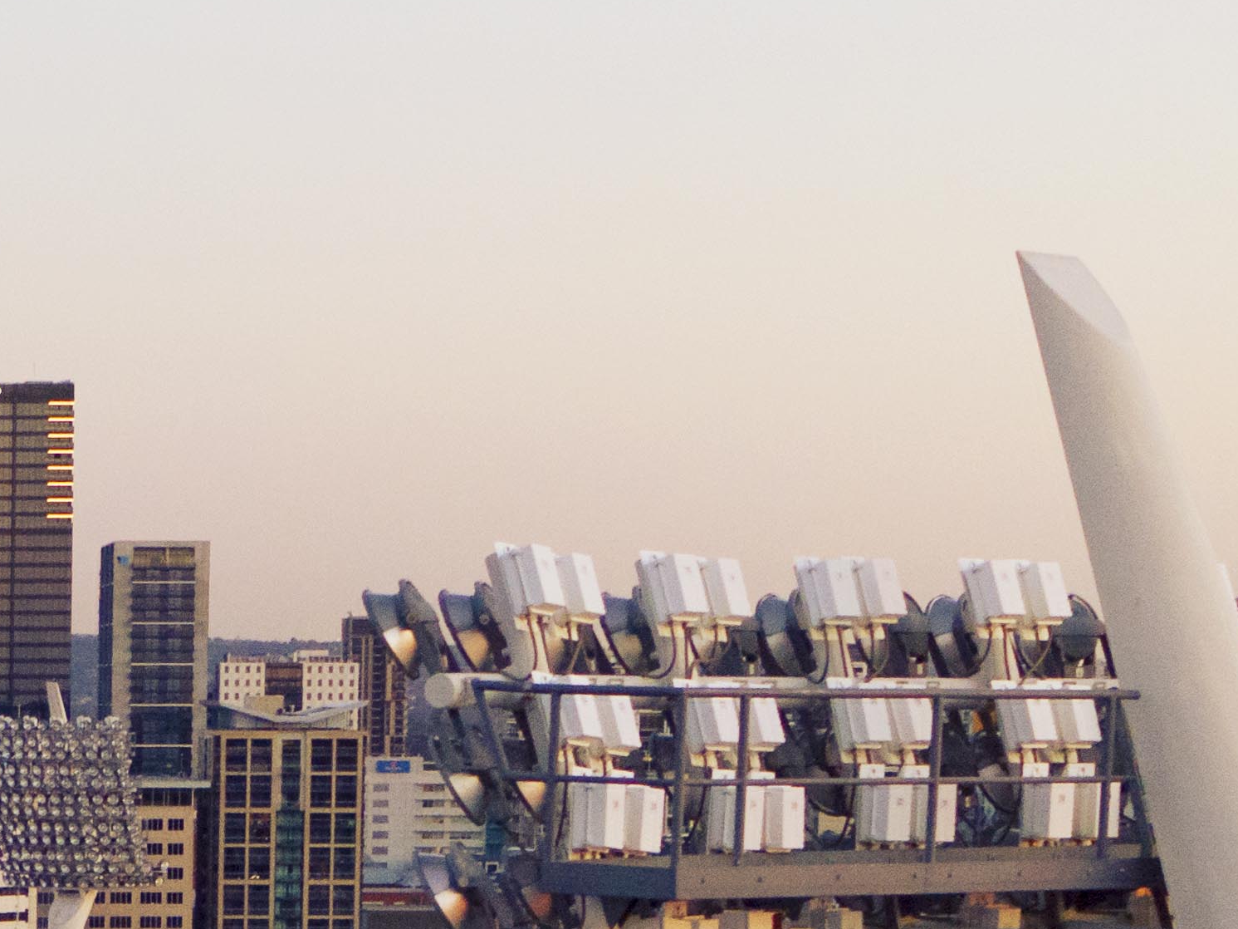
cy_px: 1487
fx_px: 4935
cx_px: -454
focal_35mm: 138
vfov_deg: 10.3
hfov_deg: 13.7
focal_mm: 24
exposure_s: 1/100
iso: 1600
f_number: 2.8
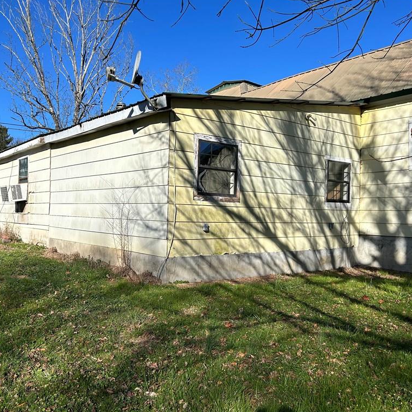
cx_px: 184
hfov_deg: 52.4
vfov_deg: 52.5
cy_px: 204
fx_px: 417
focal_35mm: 31
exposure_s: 1/5587
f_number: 1.5
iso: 50
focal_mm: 5.7
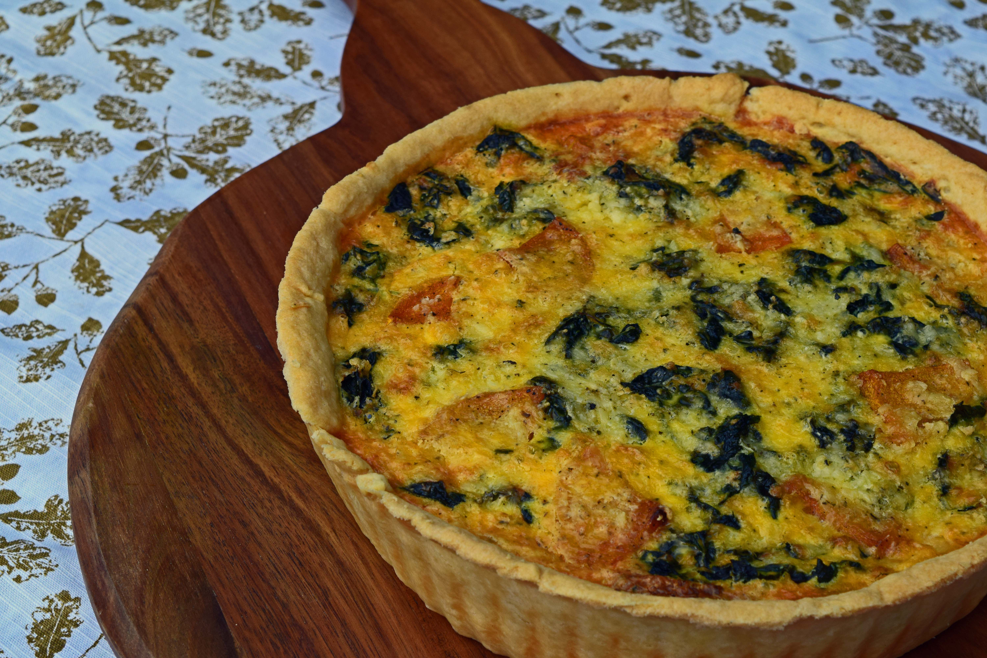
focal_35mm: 82
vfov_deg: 16.6
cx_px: 494
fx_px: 2262
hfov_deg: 24.6
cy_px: 329
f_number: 10
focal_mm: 55
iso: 400
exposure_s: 1/320
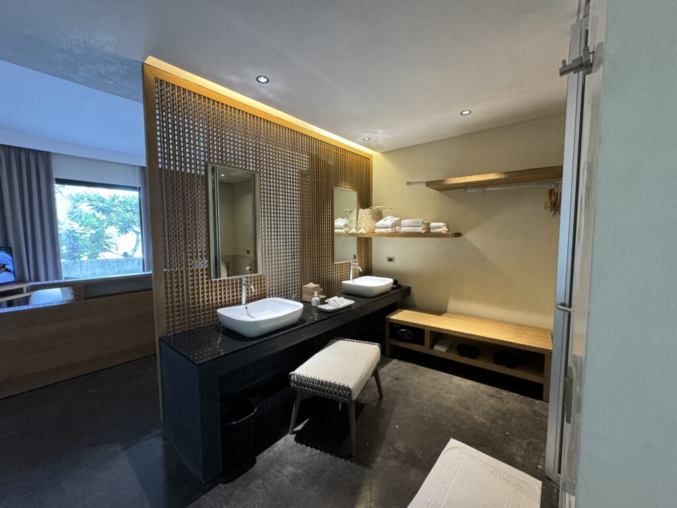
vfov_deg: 85.7
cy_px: 254
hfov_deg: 102.1
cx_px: 338
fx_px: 274
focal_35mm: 14
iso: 500
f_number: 2.2
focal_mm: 2.22
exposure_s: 1/60
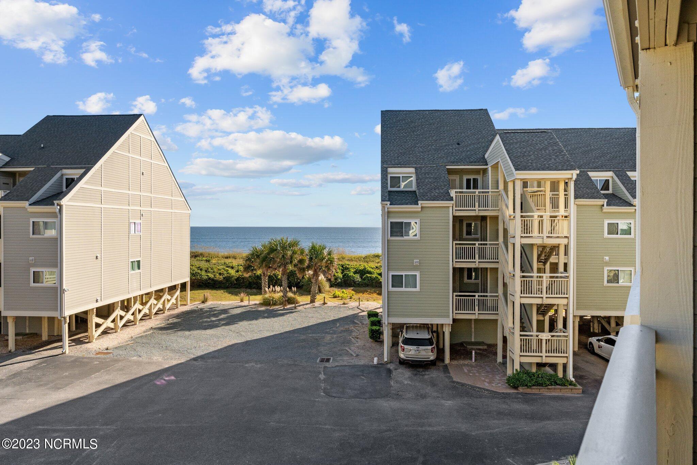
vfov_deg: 53.1
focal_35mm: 24
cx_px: 348
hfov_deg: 73.7
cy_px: 232
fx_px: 465
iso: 800
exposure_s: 1/4000
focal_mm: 24
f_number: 5.6
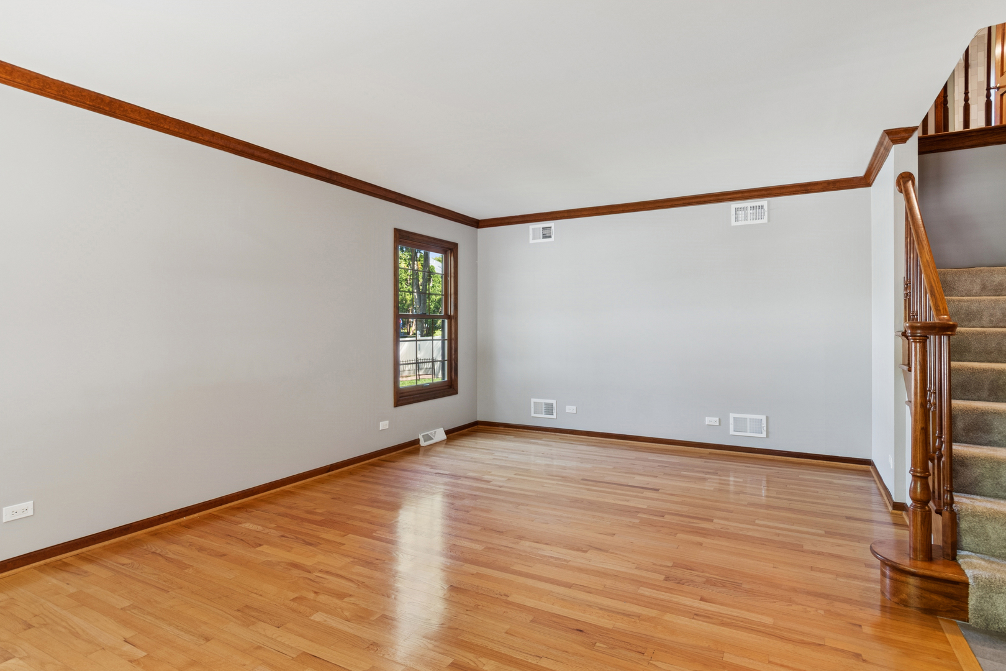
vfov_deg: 67.4
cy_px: 336
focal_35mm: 18
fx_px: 503
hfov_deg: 90.0
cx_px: 503
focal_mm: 12
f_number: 8
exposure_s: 1/10
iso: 320
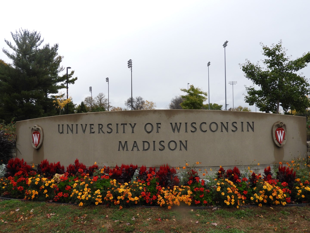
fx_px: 296
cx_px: 155
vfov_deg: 42.9
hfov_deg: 55.4
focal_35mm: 33
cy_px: 116
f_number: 3.6
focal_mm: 5.9
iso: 100
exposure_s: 1/125
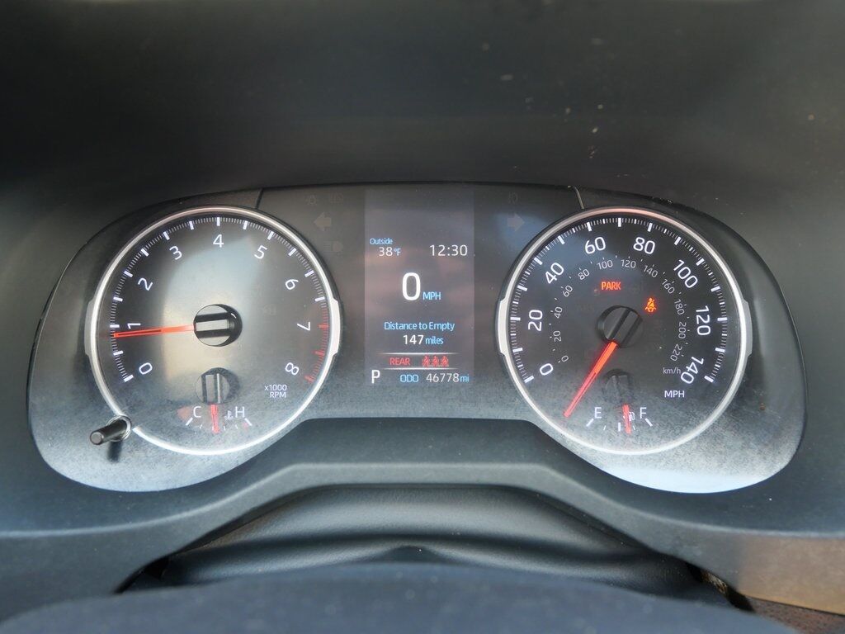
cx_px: 422
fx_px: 586
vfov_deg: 56.8
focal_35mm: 24
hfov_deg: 71.6
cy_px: 317
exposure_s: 1/60
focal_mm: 12
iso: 800
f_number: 3.5
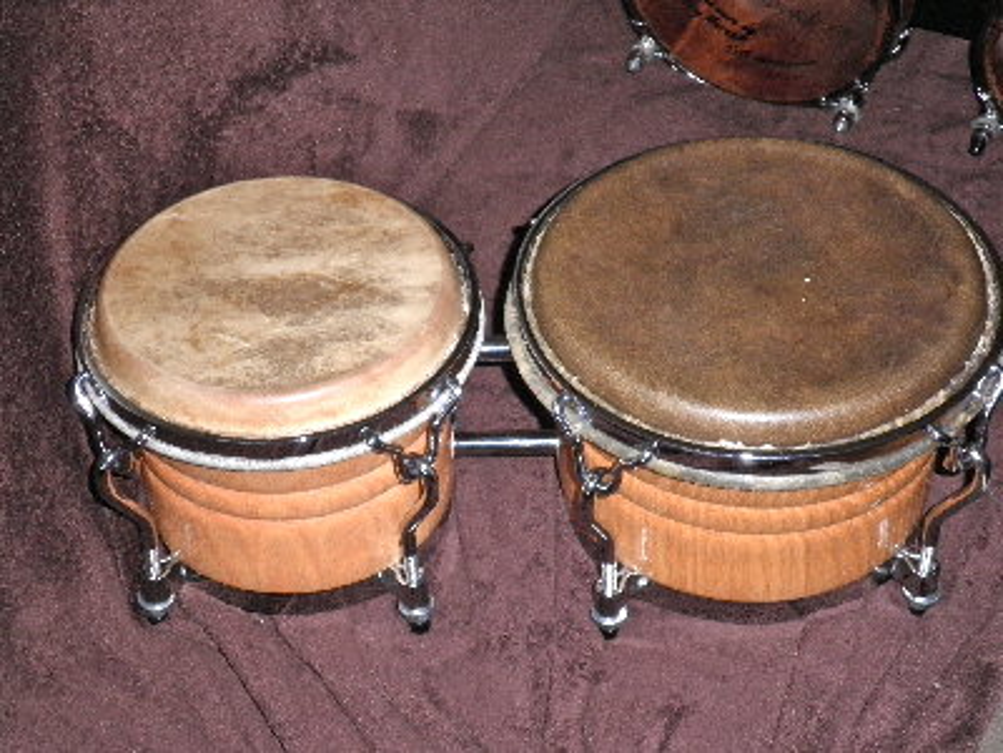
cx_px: 502
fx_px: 1854
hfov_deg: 30.3
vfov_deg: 22.9
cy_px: 376
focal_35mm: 64
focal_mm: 11.4
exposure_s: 1/80
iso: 200
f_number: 4.3
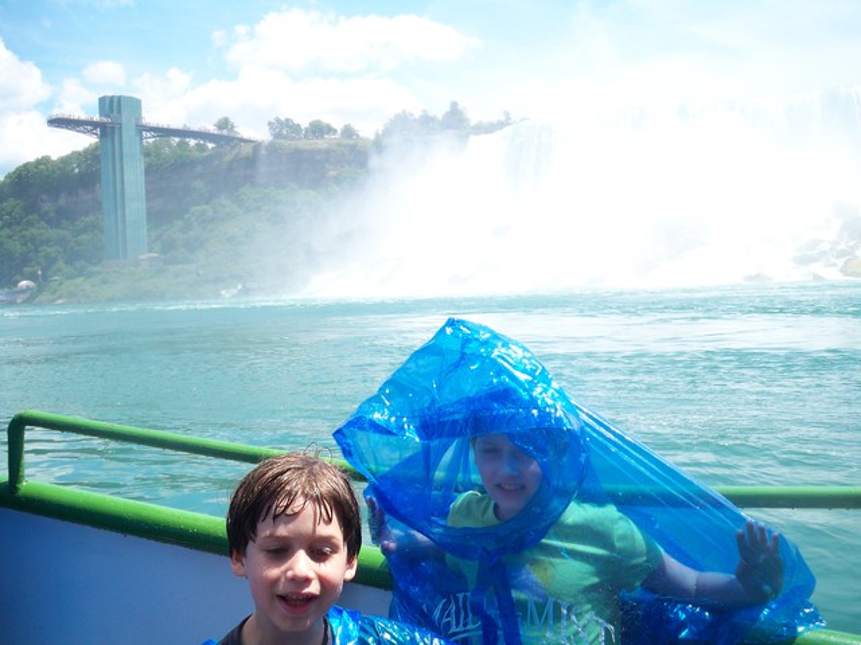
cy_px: 322
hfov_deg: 52.6
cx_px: 430
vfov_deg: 40.7
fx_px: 871
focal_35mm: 35
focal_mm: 6.3
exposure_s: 1/500
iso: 64
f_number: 3.1
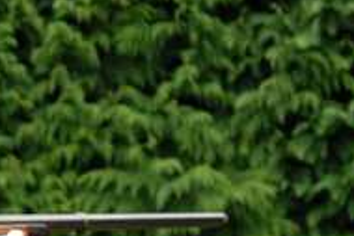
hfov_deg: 8.3
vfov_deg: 5.6
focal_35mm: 245
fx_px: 2411
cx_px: -108
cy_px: 248
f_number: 4.2
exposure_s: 1/60
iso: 200
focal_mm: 62
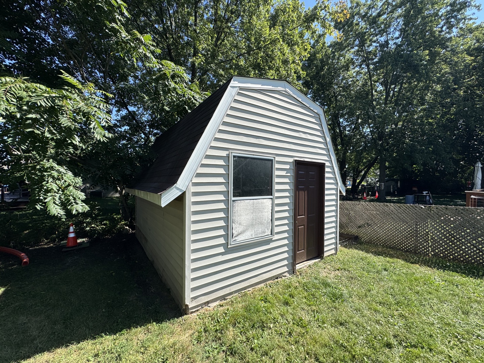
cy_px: 182
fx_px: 196
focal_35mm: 14
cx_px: 242
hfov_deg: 102.1
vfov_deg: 85.7
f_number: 2.2
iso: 50
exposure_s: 1/1395
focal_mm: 2.22
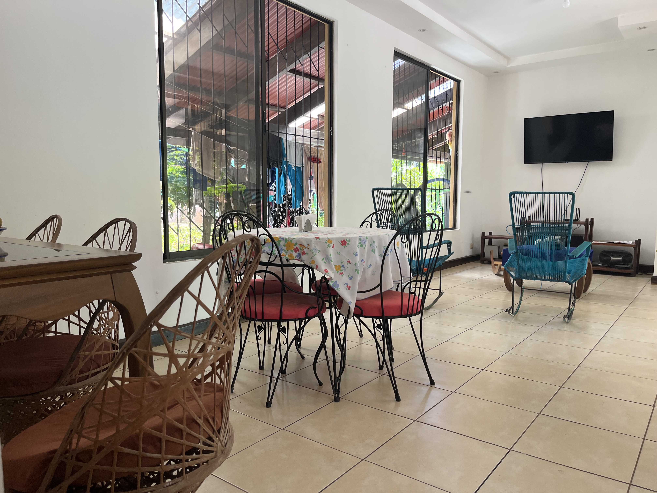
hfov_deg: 67.3
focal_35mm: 26
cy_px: 246
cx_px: 328
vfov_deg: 53.1
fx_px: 493
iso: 125
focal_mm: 5.1
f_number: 1.6
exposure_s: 1/114
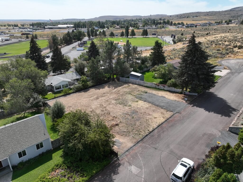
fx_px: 168
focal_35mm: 24
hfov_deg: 71.6
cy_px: 91
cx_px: 122
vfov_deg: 56.8
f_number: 2.8
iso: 200
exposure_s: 1/2500
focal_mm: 12.29
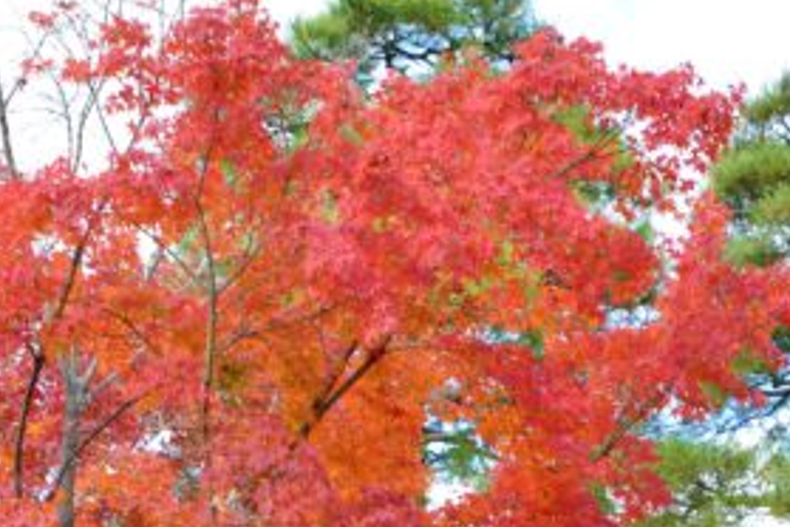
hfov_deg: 20.0
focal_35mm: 99
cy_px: 755
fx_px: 2172
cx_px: 0
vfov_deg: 13.2
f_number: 5
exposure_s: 1/100
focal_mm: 18
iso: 100
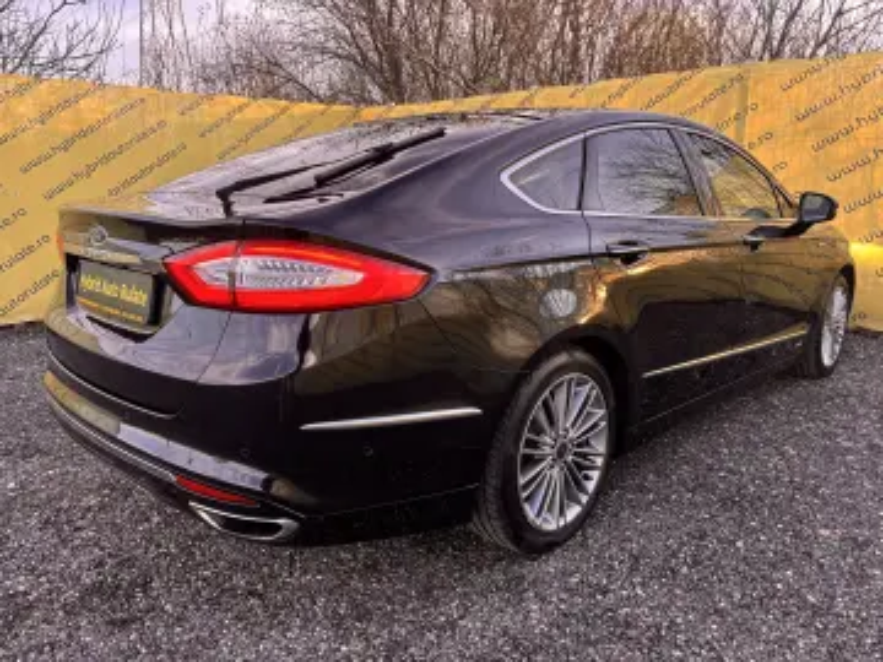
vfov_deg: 53.1
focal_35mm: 26
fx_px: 663
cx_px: 442
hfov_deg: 67.3
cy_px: 331
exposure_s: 1/121
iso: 50
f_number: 1.6
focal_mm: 5.96
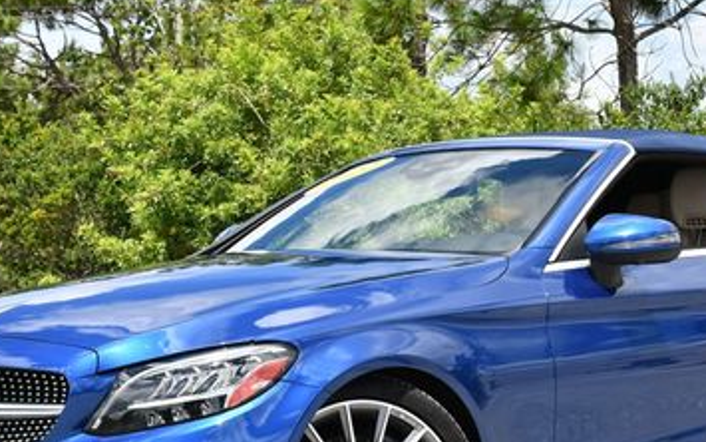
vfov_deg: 12.7
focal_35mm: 103
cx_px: 447
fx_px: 1982
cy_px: 279
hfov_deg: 20.2
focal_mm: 28
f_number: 8
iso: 110
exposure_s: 1/250
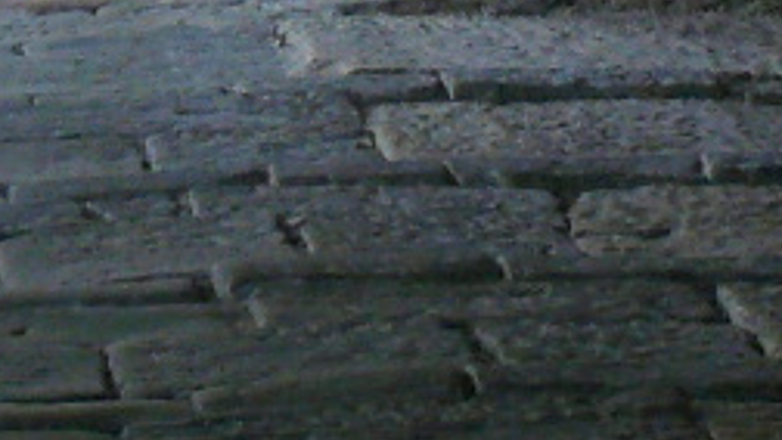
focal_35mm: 242
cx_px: -645
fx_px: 5020
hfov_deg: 8.5
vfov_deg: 4.8
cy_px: -892
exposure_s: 1/100
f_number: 2.8
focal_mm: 7.4
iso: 100
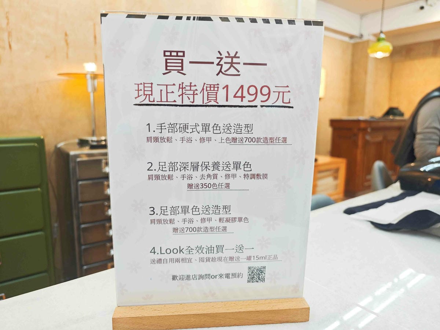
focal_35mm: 23
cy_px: 165
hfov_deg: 73.9
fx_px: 292
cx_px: 220
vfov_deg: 58.9
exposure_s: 1/120
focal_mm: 8.72
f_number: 2
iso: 125
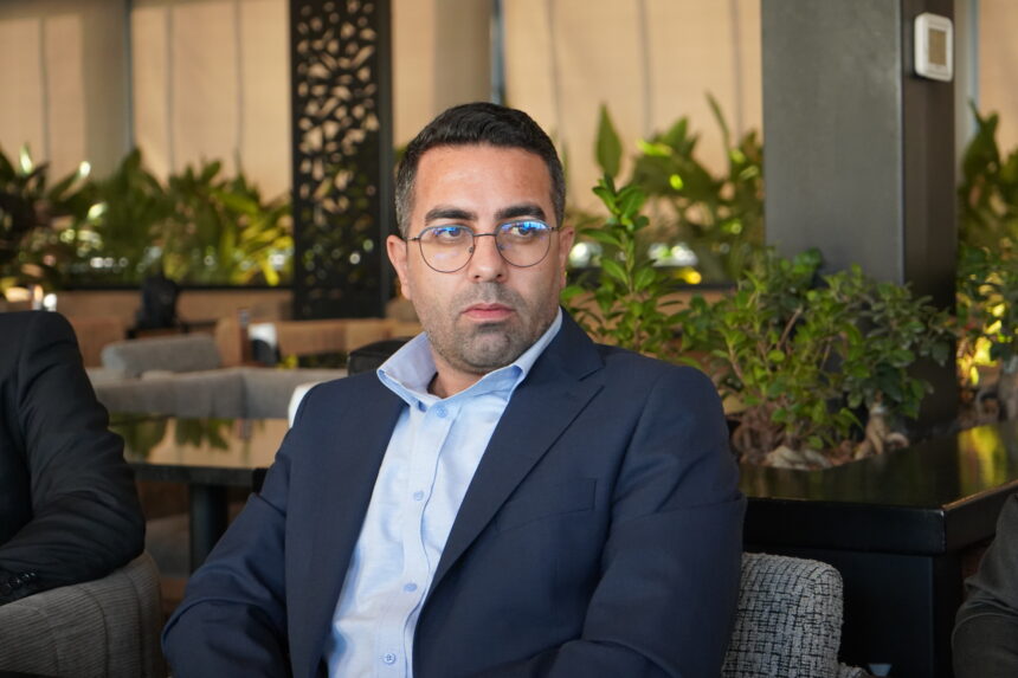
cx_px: 509
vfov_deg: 19.4
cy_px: 339
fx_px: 1979
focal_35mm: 70
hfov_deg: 28.8
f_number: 5.6
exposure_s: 1/160
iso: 3200
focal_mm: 70
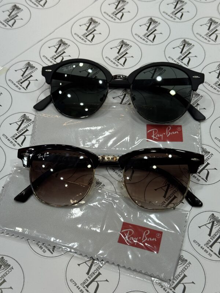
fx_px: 407
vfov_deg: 39.7
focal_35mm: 48
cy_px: 146
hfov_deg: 30.3
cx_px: 110
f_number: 1.78
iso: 64
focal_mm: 6.76
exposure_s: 1/170
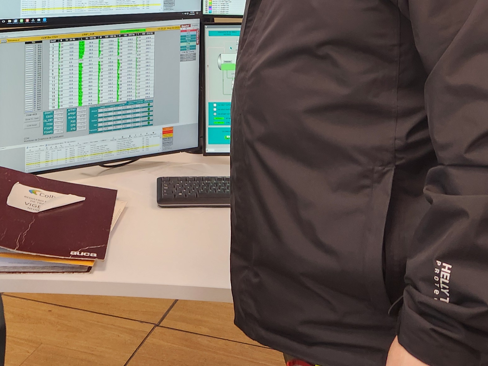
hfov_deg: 32.5
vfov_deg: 23.0
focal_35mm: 59
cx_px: 183
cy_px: -56
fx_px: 832
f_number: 1.8
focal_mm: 5.4
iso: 200
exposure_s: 1/100
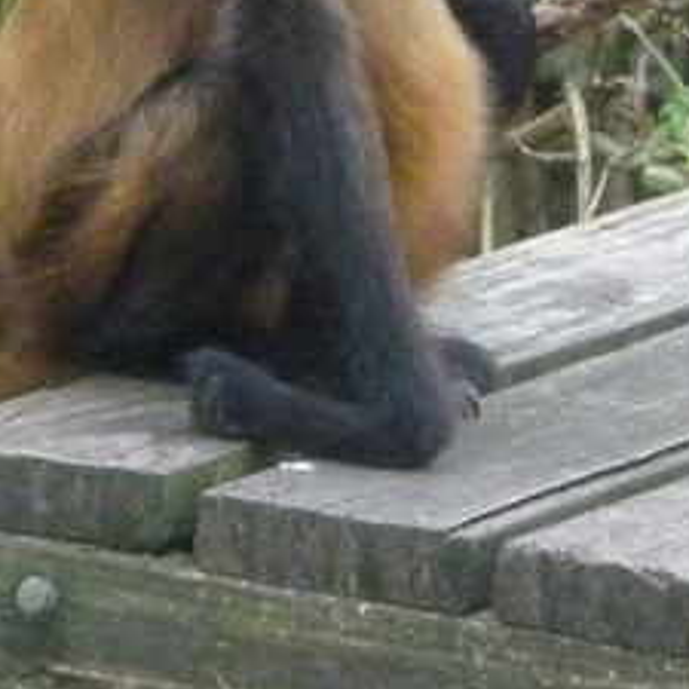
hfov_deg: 2.2
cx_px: 340
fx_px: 17767
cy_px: -211
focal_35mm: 789
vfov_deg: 2.2
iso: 800
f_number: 5.7
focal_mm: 28.3
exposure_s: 1/200
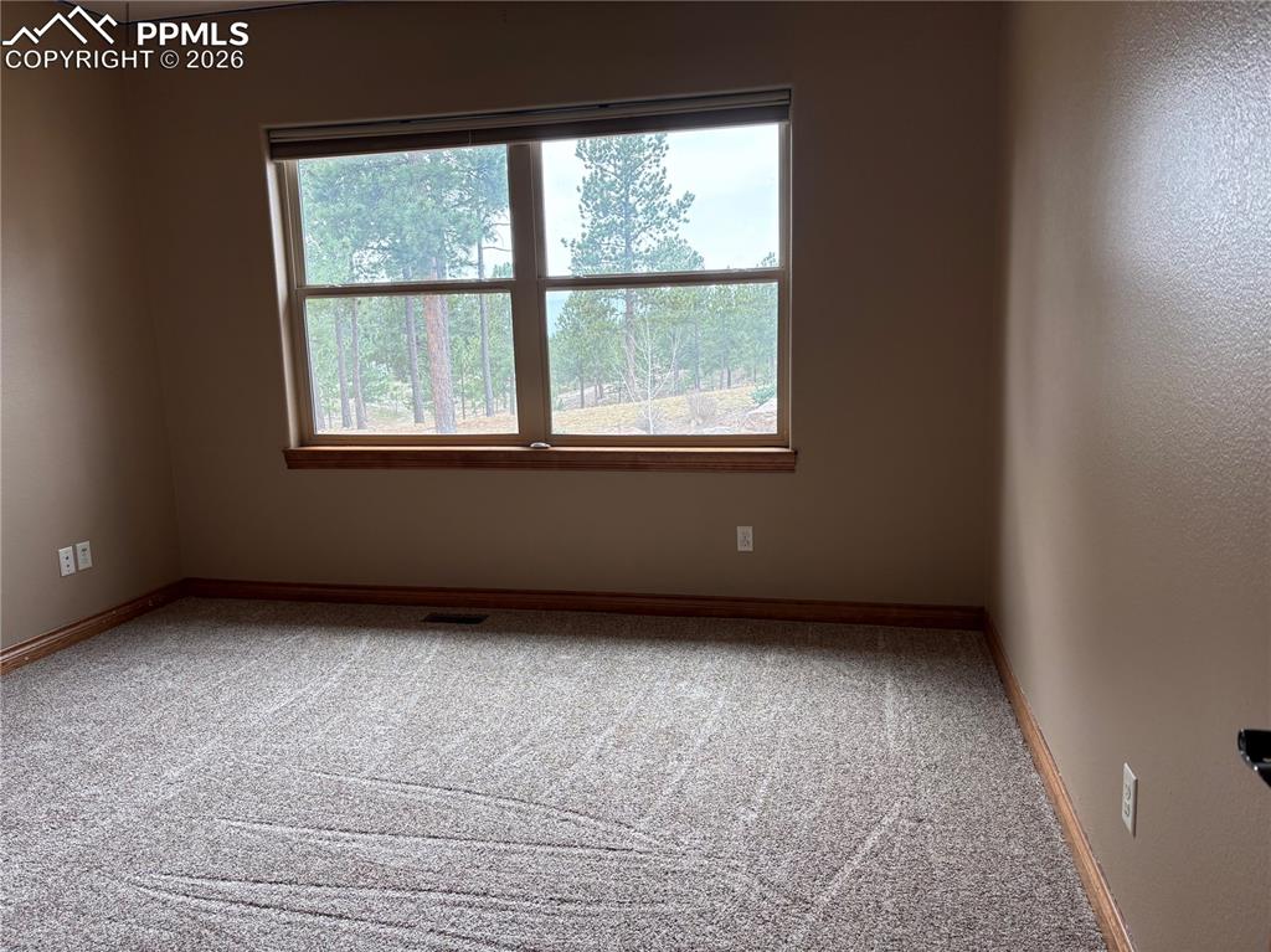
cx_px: 636
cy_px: 476
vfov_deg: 53.0
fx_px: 954
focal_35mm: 26
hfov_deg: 67.3
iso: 80
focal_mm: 5.96
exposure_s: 1/241
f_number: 1.6
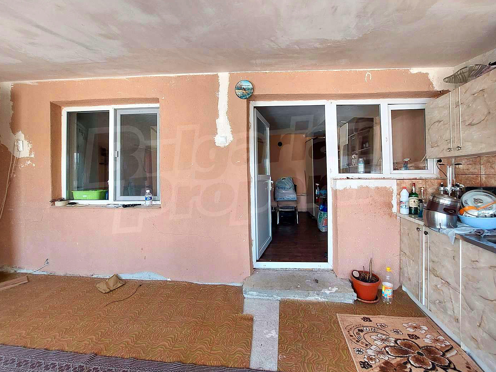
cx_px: 260
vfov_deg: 85.6
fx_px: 201
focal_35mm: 14
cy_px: 174
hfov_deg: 102.0
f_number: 2.2
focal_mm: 1.74
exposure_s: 1/100
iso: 100
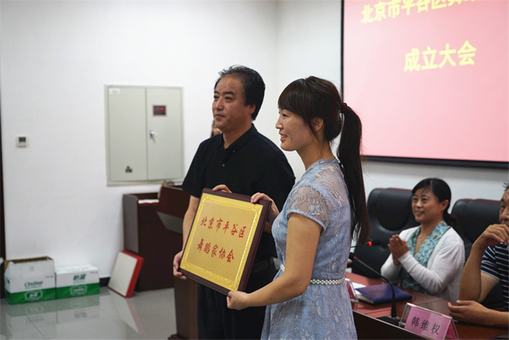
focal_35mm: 46
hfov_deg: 42.7
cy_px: 170
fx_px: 651
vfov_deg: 29.3
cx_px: 254
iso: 2000
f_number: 4
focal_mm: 46
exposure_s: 1/160
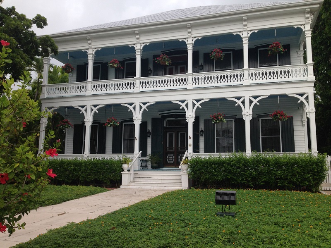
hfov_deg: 55.4
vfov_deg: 42.9
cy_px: 124
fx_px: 316
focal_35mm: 33
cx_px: 166
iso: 50
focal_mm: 4.12
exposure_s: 1/366
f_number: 2.4
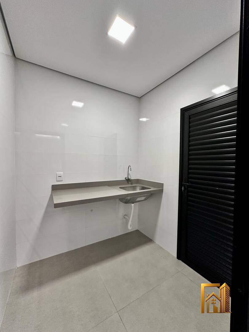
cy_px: 166
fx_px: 134
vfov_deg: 102.1
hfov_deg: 85.7
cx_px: 124
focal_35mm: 14
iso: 160
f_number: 2.2
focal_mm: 2.22
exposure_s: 1/60
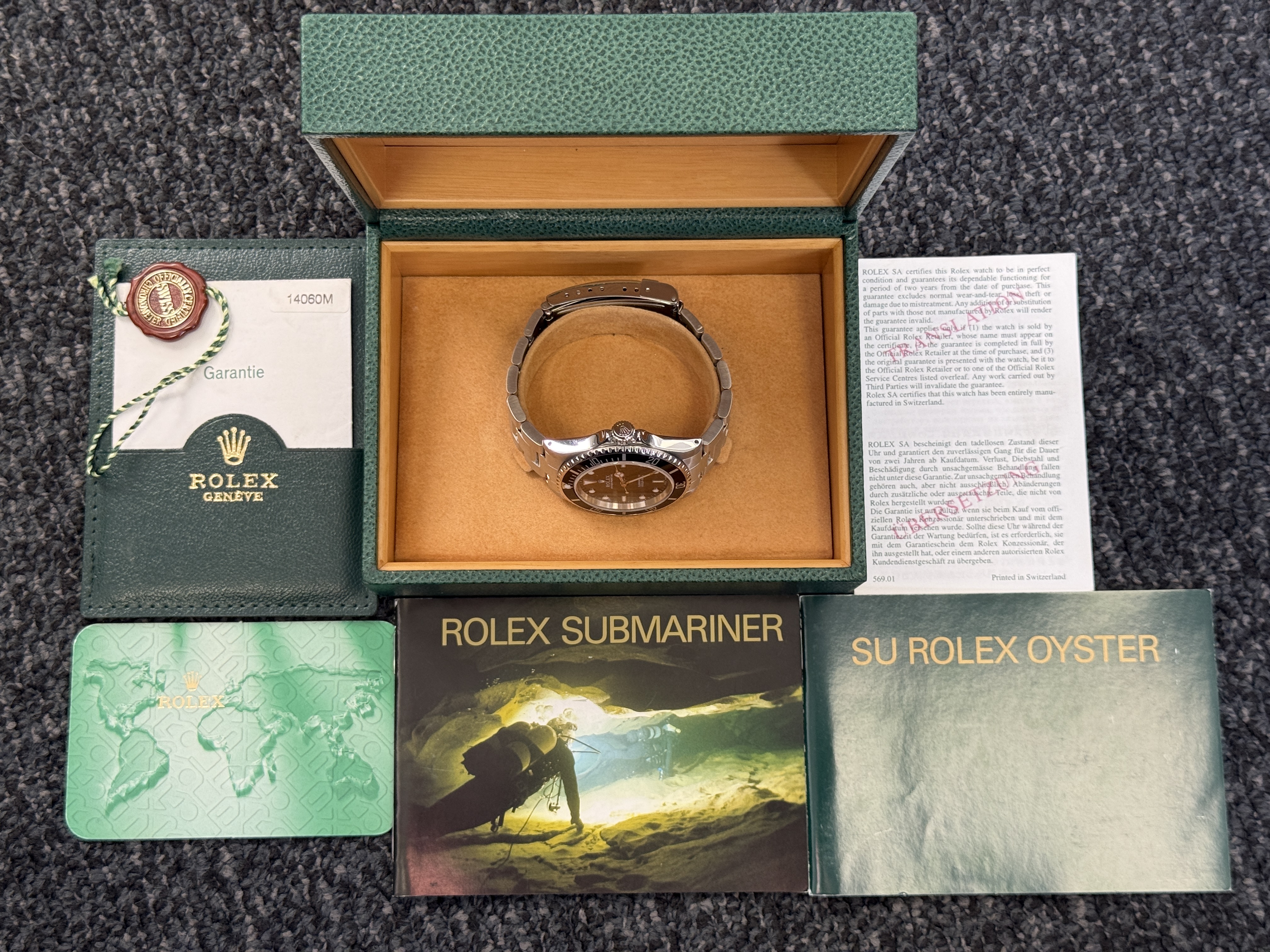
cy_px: 476
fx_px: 1761
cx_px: 635
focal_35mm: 48
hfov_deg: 39.7
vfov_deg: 30.3
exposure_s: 1/100
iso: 80
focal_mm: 6.76
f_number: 1.78
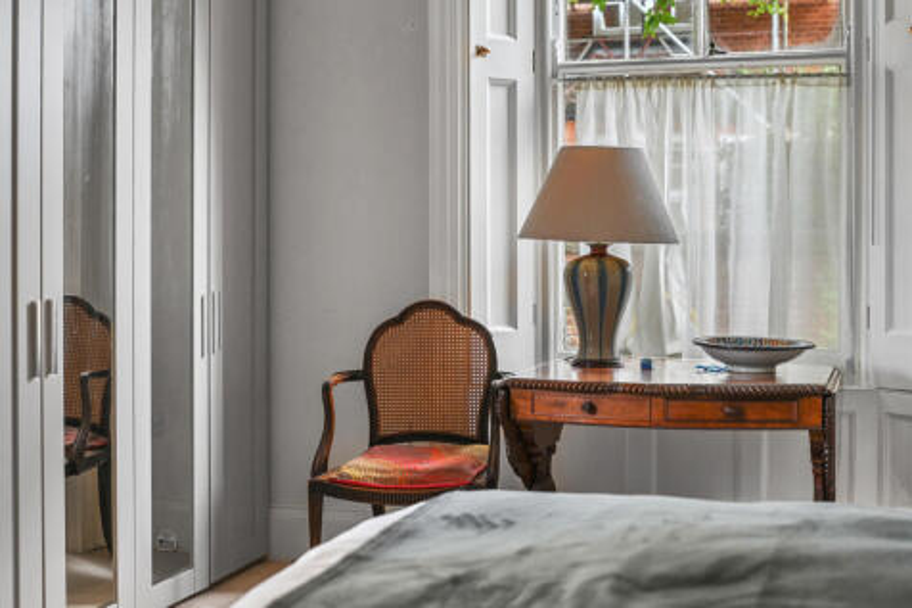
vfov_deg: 27.0
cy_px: 304
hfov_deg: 39.6
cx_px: 456
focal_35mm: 50
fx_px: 1266
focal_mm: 50
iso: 400
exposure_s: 1/2.5
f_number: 4.5
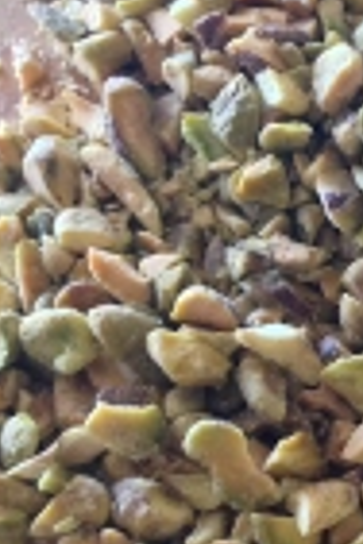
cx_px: 741
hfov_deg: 10.7
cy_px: 432
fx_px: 1769
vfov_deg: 17.4
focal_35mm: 117
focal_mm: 4.12
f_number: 2.4
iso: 125
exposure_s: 1/20
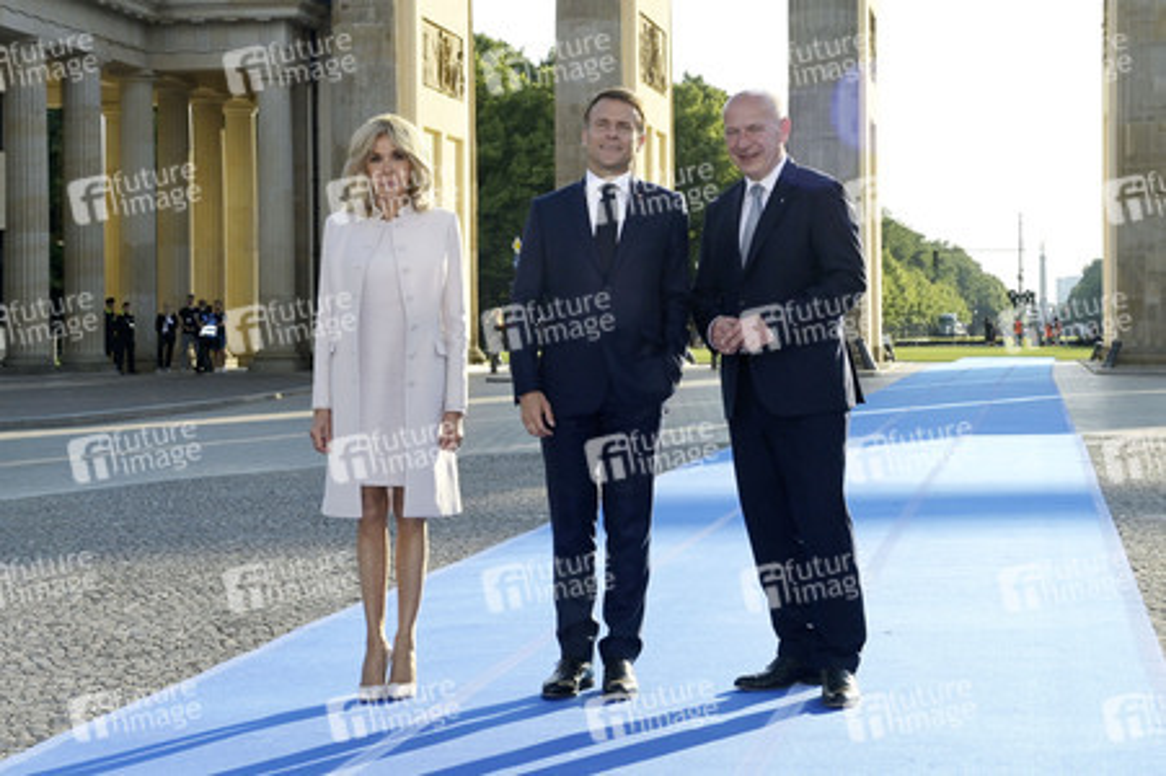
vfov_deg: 21.9
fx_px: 2007
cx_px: 583
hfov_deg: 32.4
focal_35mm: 62
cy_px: 388
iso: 250
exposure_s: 1/250
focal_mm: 62
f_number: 11
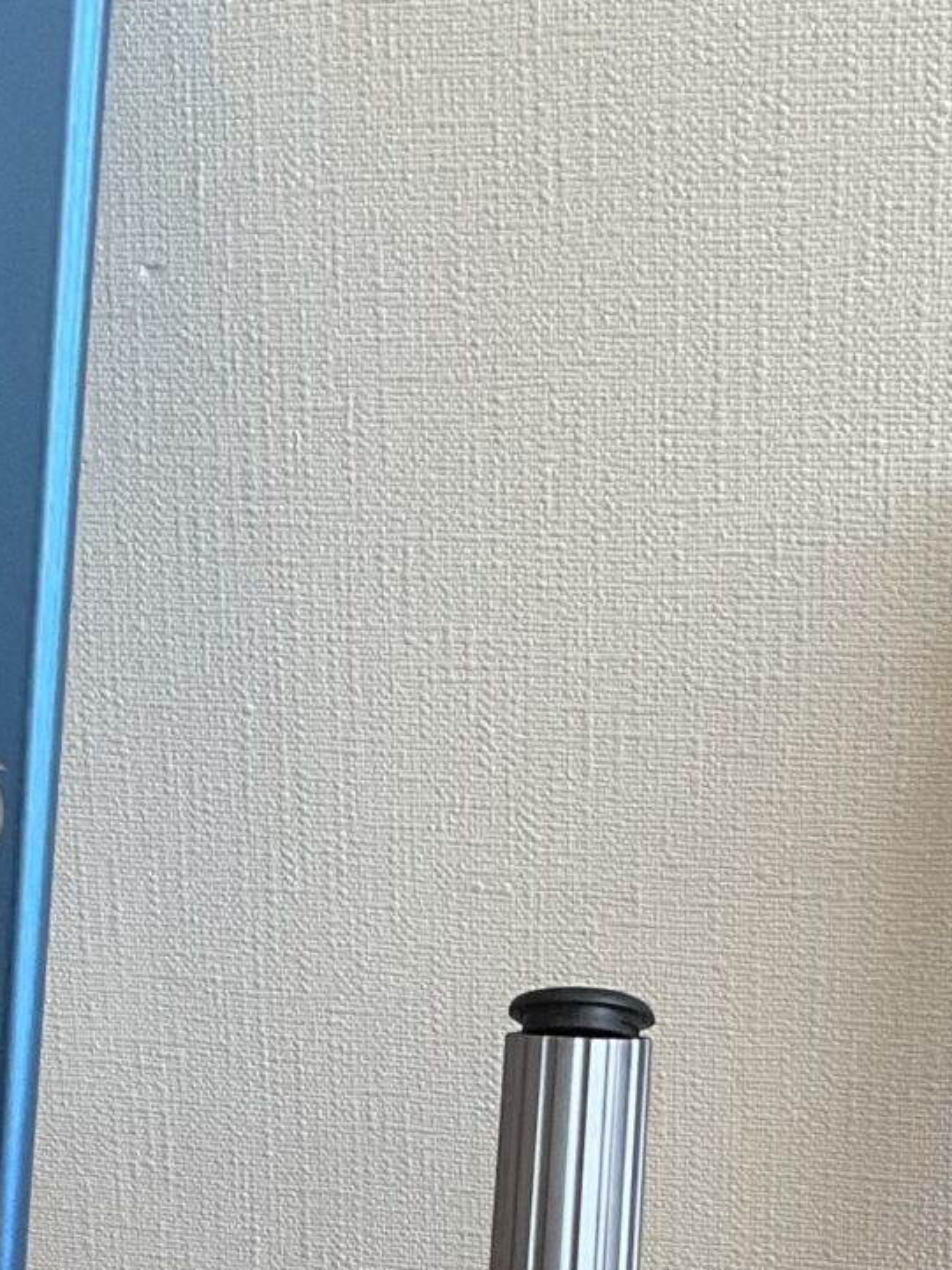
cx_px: 275
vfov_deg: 17.8
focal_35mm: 103
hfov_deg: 14.3
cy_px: 1663
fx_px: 3776
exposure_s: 1/60
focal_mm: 3
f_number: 1.8
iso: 200
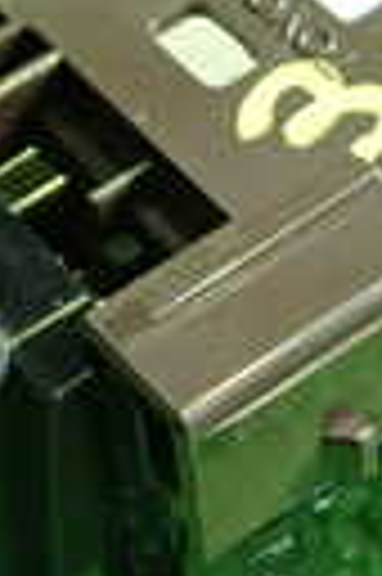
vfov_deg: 14.1
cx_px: 189
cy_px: 306
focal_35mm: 146
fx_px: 2330
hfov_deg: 9.4
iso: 250
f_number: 2.3
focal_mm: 5.4
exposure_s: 1/30
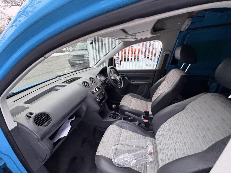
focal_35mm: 14
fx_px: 93
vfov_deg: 85.7
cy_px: 86
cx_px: 116
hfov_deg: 102.1
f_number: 2.2
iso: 500
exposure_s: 1/60
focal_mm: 2.22
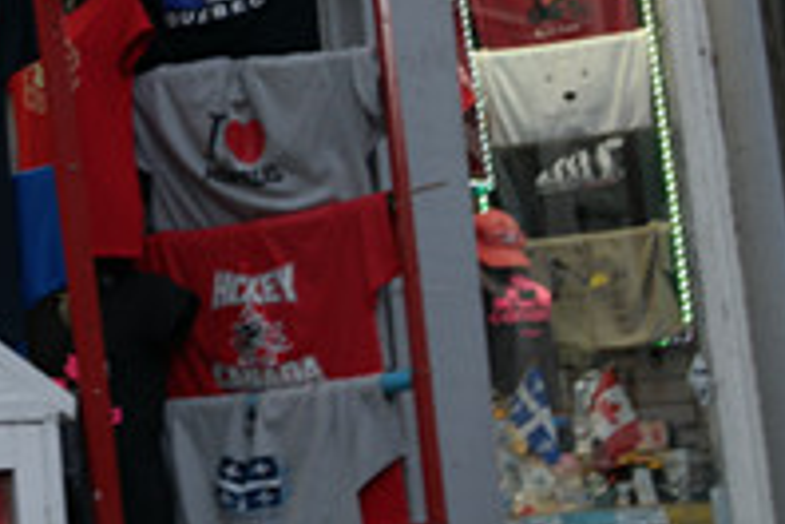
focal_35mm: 91
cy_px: 117
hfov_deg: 20.5
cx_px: -226
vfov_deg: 14.9
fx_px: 1984
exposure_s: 1/40
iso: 200
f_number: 3.5
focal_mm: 20
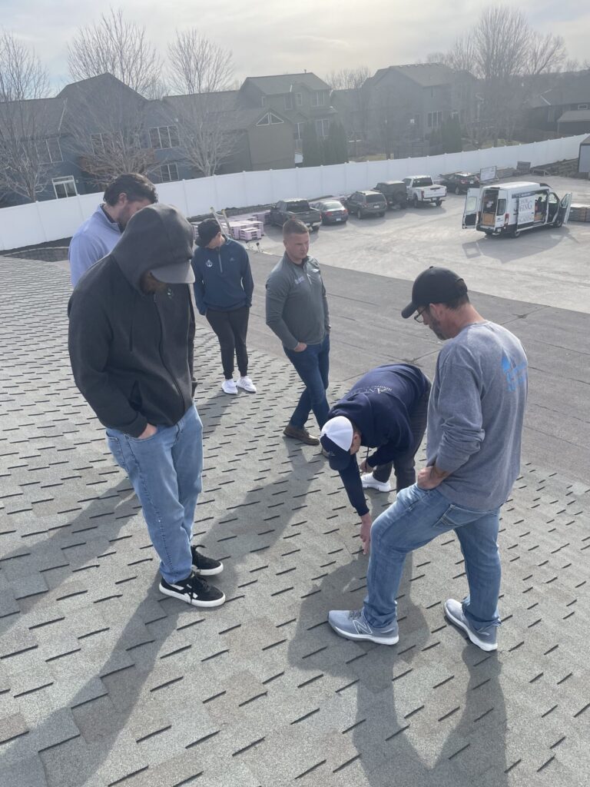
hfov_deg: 53.1
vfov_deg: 67.3
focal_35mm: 26
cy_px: 394
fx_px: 591
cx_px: 295
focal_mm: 4.2
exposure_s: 1/1984
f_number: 1.6
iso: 32
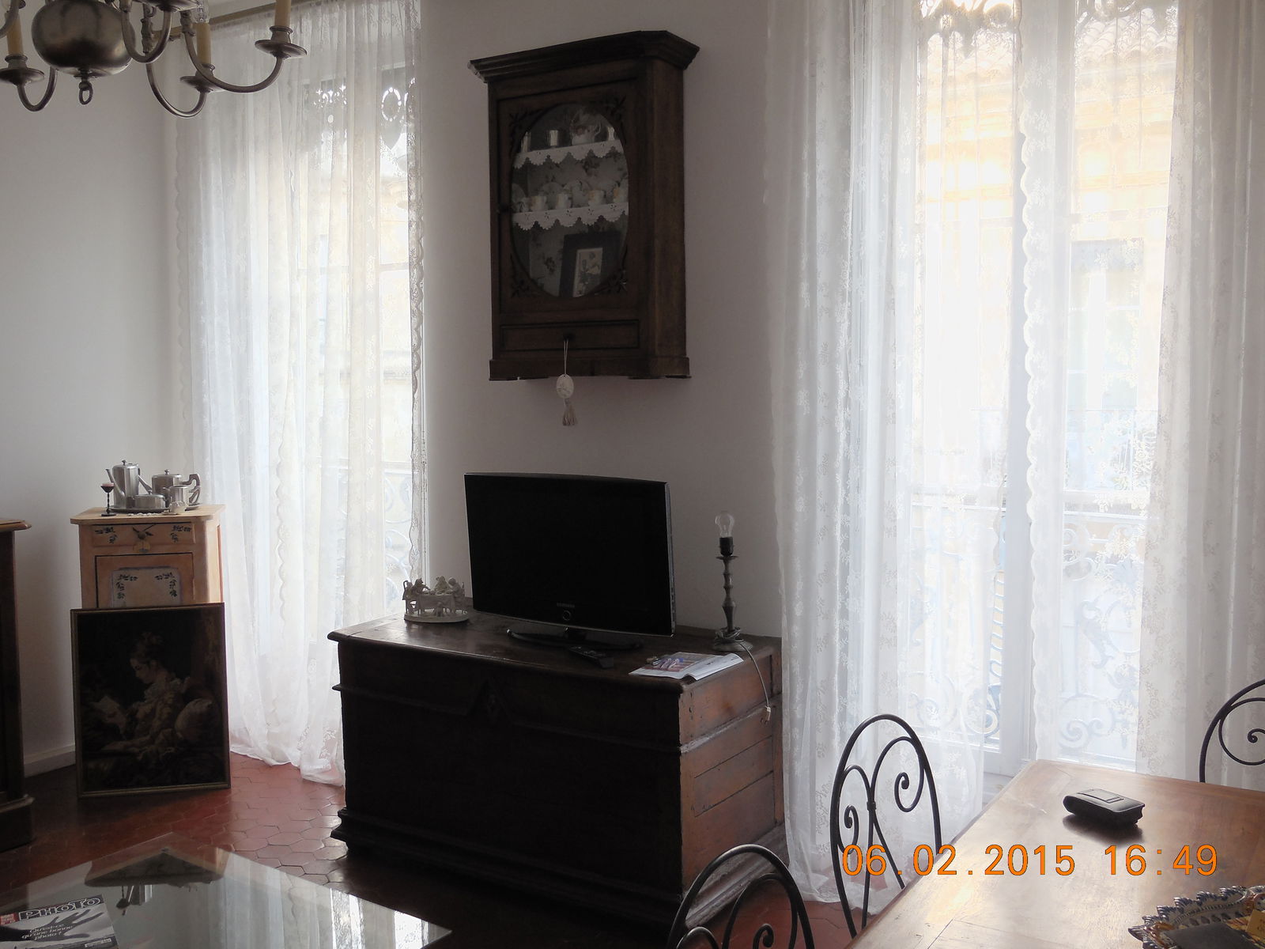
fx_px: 1242
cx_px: 632
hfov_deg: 54.0
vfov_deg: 41.8
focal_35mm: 34
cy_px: 474
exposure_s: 1/30
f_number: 3.4
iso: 140
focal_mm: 6.1
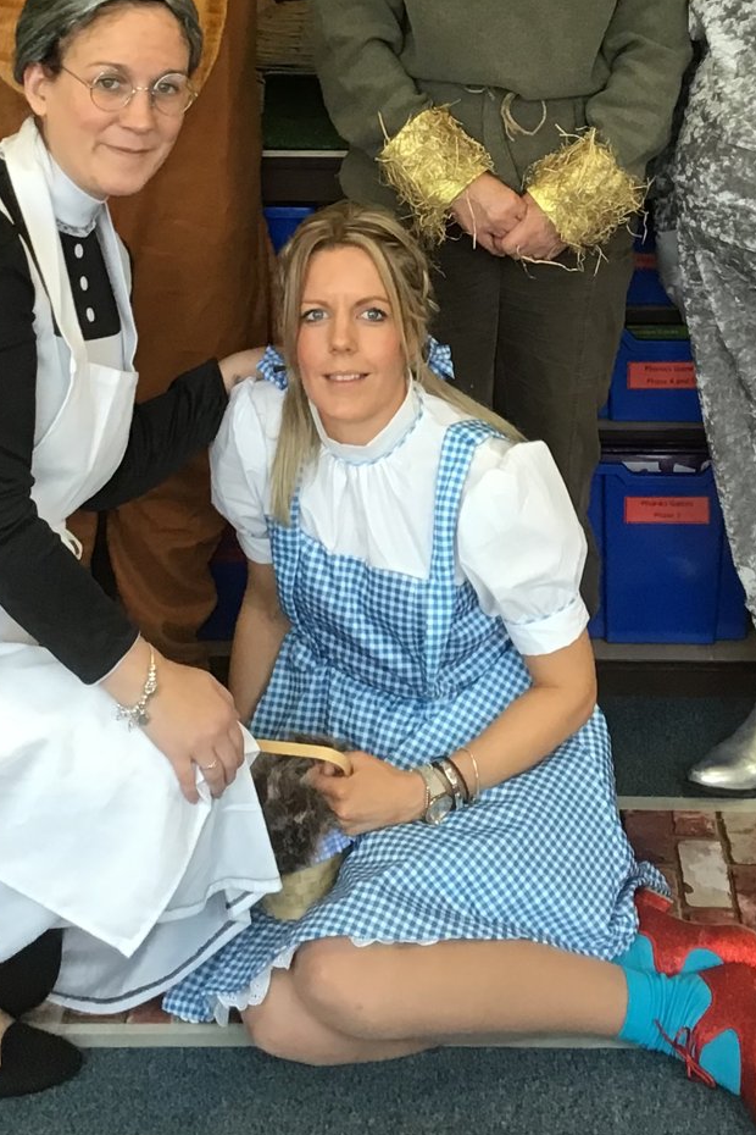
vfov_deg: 27.9
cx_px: 471
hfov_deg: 19.2
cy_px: 223
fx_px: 2236
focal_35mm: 71
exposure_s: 1/33
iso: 40
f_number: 2.4
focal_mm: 3.3
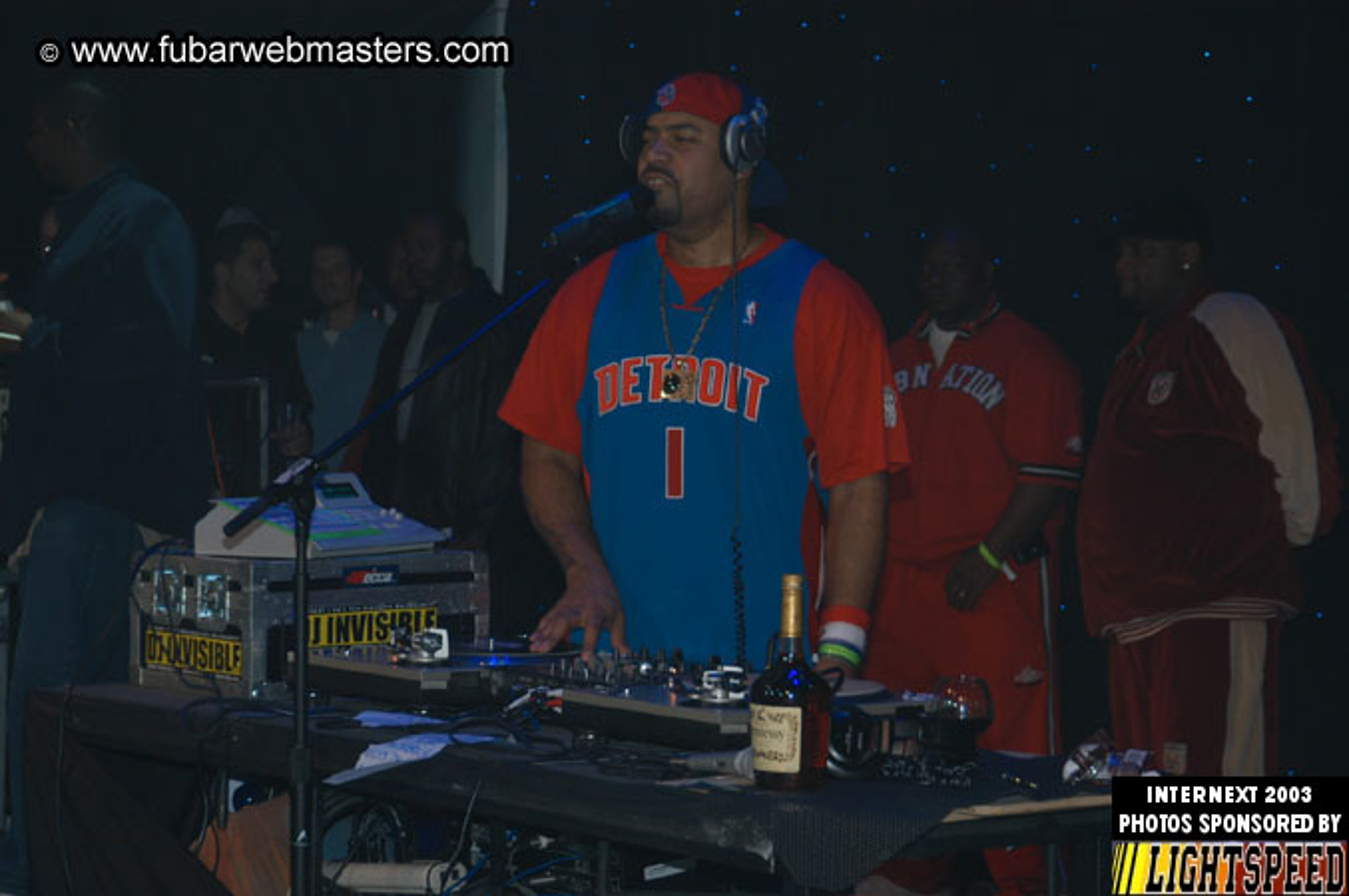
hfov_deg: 20.9
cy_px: 448
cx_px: 674
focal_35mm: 98
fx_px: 3650
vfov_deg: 14.0
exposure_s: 1/60
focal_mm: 65
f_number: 5
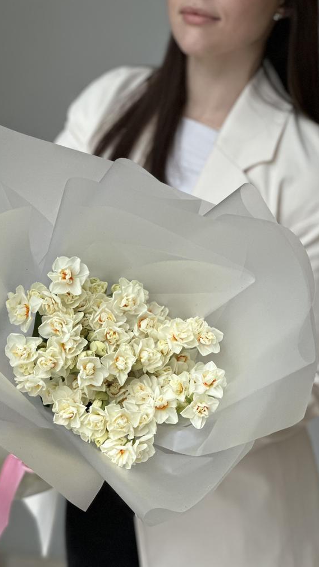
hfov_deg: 14.2
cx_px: 124
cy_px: 284
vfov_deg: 25.0
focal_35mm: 85
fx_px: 1279
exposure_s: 1/100
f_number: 2.8
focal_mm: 9
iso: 200
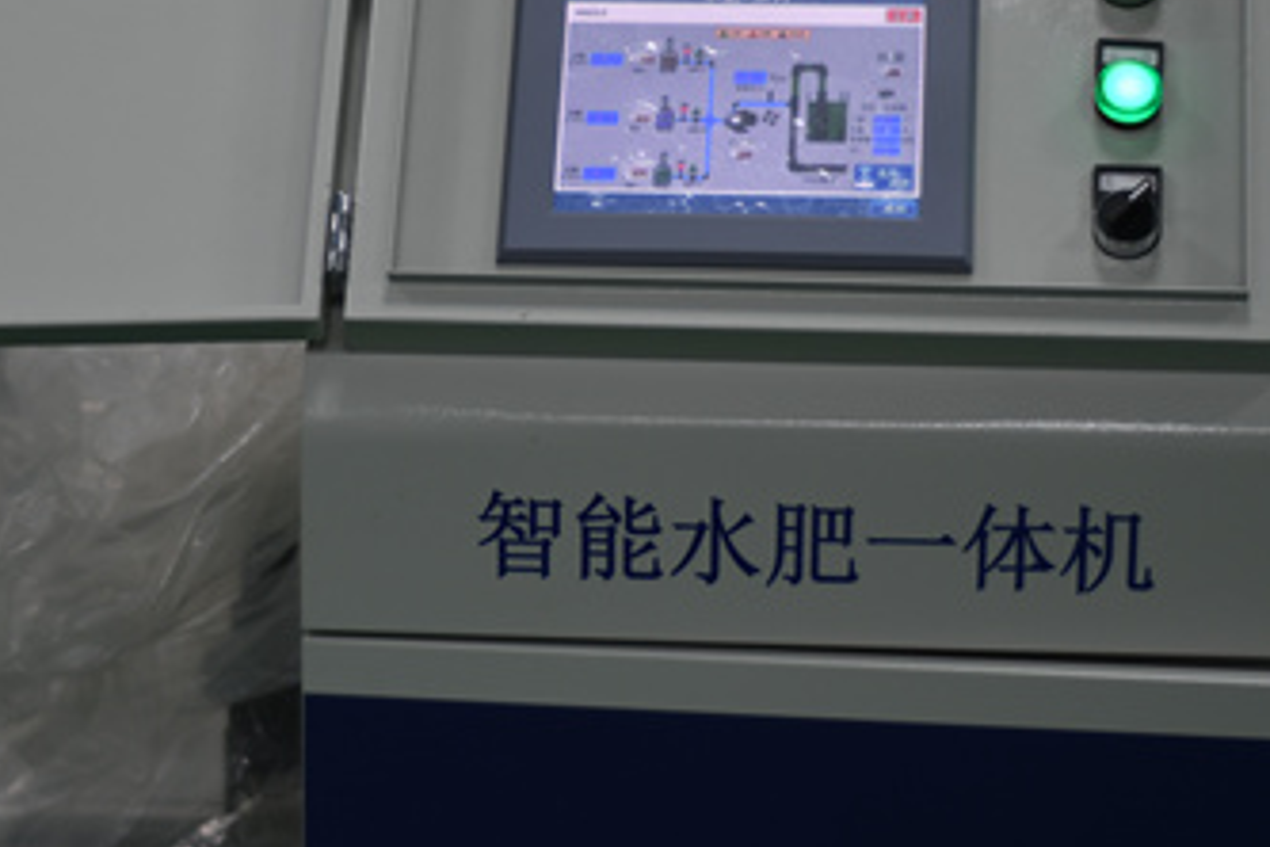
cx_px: 420
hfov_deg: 15.2
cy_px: 397
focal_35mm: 135
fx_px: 4762
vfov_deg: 10.2
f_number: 1.8
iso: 110
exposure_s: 1/80
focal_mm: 50
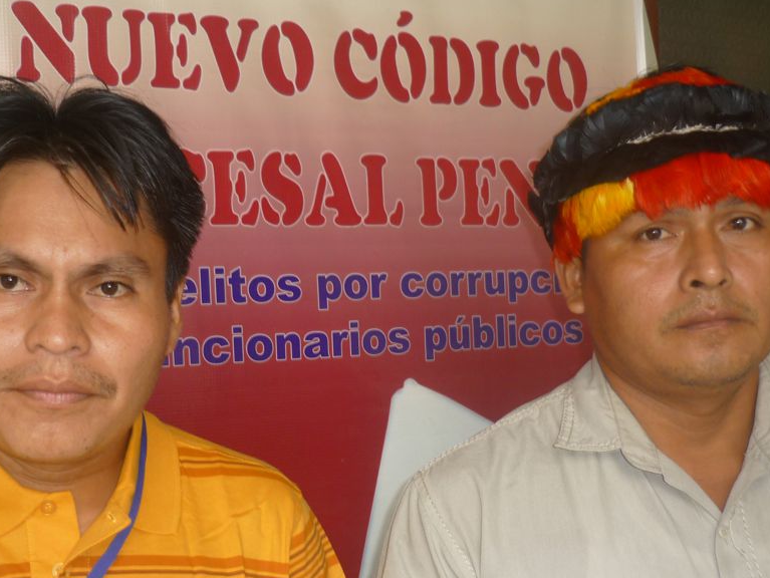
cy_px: 352
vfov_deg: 33.5
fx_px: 957
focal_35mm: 43
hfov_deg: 43.7
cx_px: 329
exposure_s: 1/30
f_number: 2.8
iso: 100
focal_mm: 5.5
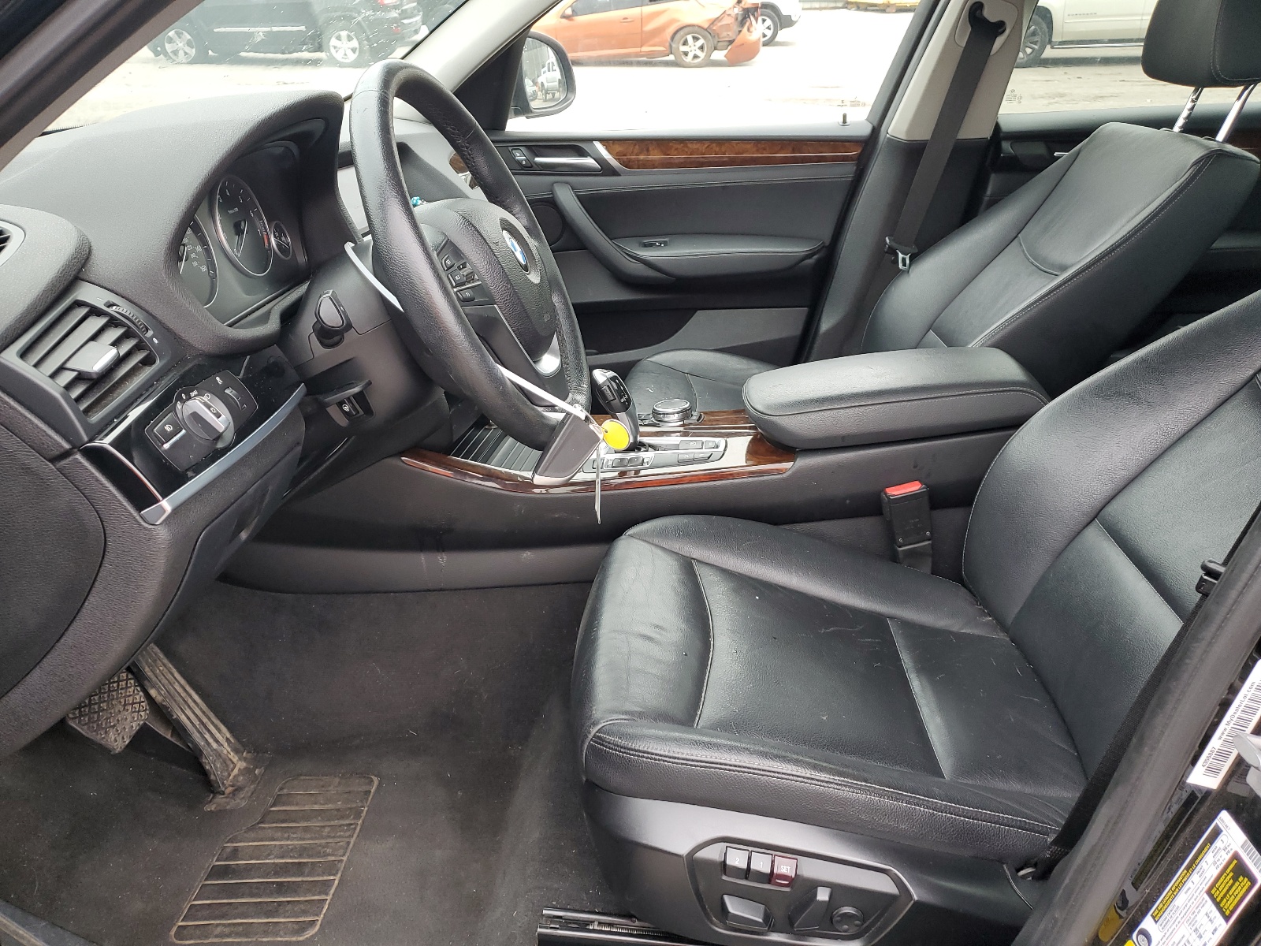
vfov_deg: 53.1
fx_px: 947
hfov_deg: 67.3
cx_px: 630
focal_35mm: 26
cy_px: 473
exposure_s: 1/120
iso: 66
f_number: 1.5
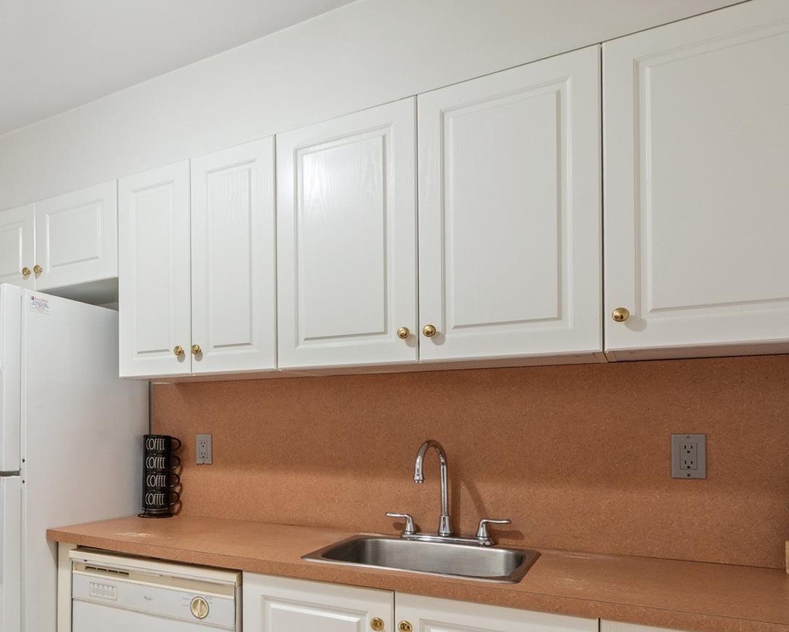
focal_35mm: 28
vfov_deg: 50.5
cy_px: 427
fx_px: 654
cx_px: 146
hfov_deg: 57.1
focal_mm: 16
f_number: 6.3
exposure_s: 1/10
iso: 1250
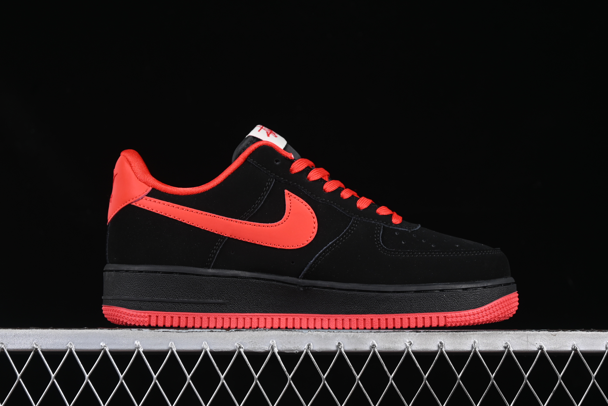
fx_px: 1267
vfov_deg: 18.2
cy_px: 203
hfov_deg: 27.0
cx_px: 304
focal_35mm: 75
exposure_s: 1/60
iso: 160
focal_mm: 50
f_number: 6.3
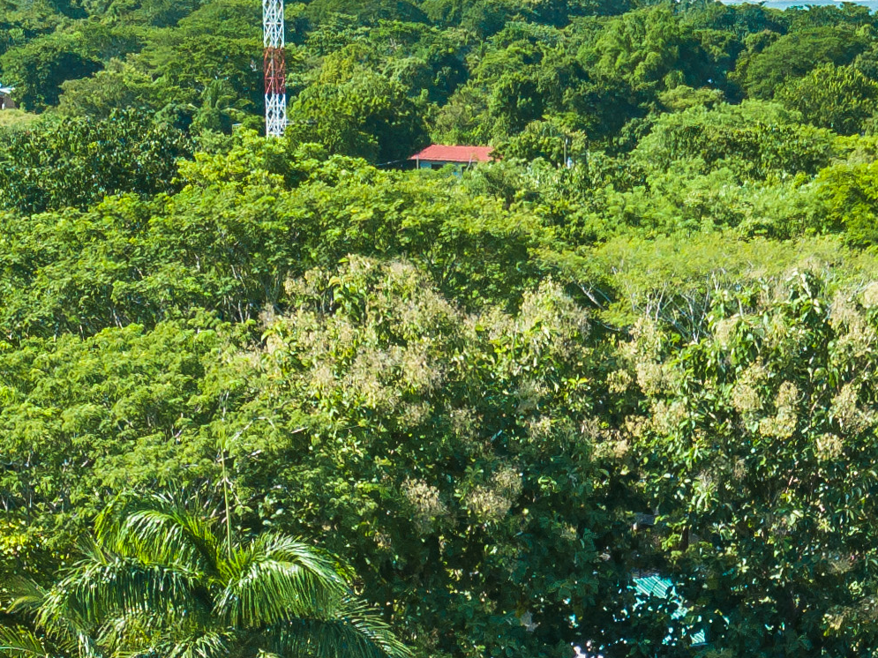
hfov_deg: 19.2
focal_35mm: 102
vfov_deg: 14.2
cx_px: 630
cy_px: 693
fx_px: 2587
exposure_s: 1/120
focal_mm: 4.73
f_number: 2.2
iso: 165
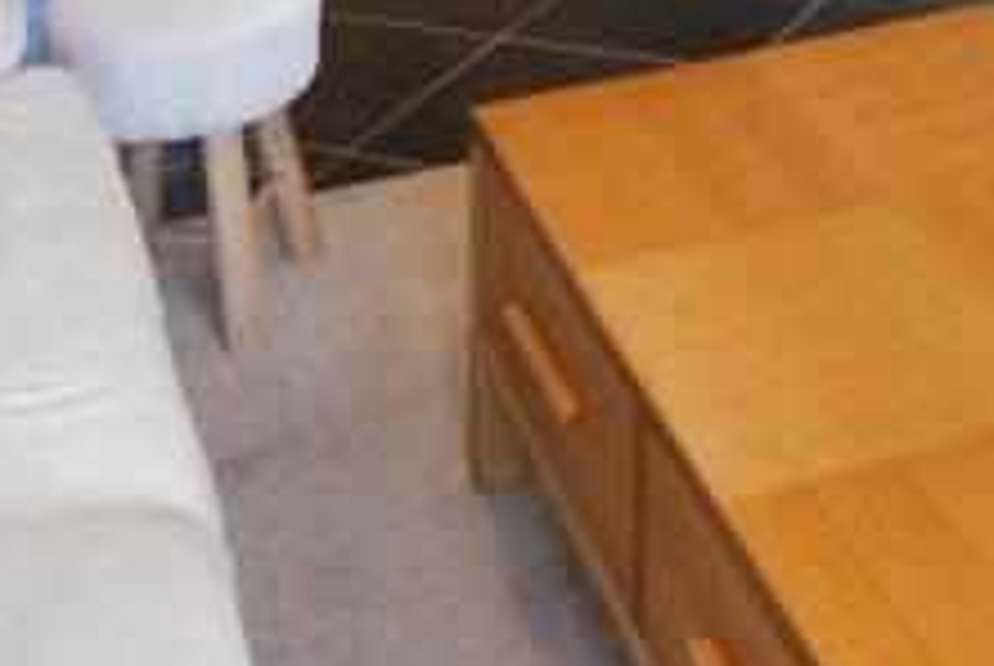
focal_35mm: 76
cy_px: -344
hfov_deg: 25.7
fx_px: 2110
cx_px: 891
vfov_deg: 16.3
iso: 400
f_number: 3.5
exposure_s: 1/60
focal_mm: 11
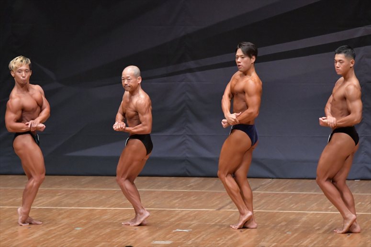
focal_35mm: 240
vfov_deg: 5.7
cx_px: 186
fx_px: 2472
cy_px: 124
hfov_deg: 8.6
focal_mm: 160
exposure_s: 1/400
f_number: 5.6
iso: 6400
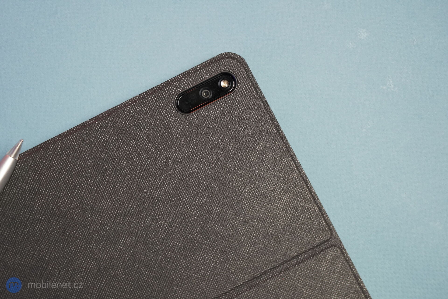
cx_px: 224
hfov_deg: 28.8
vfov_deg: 19.5
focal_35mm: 70
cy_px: 150
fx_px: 871
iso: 5000
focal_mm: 70
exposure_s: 1/160
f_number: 7.1
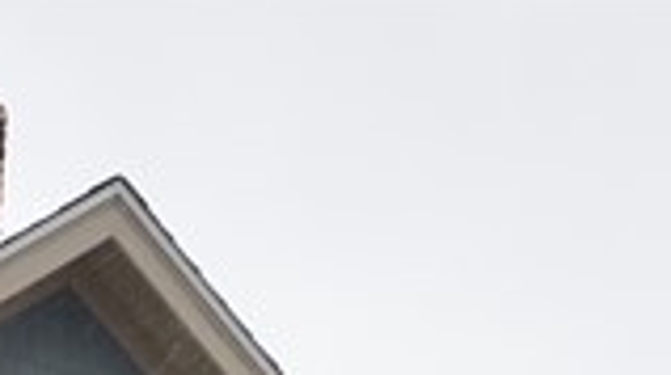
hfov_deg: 10.0
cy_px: 1506
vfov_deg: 5.0
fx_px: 3821
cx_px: 167
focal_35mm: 215
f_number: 5.6
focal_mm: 20
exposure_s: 1/60
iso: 400
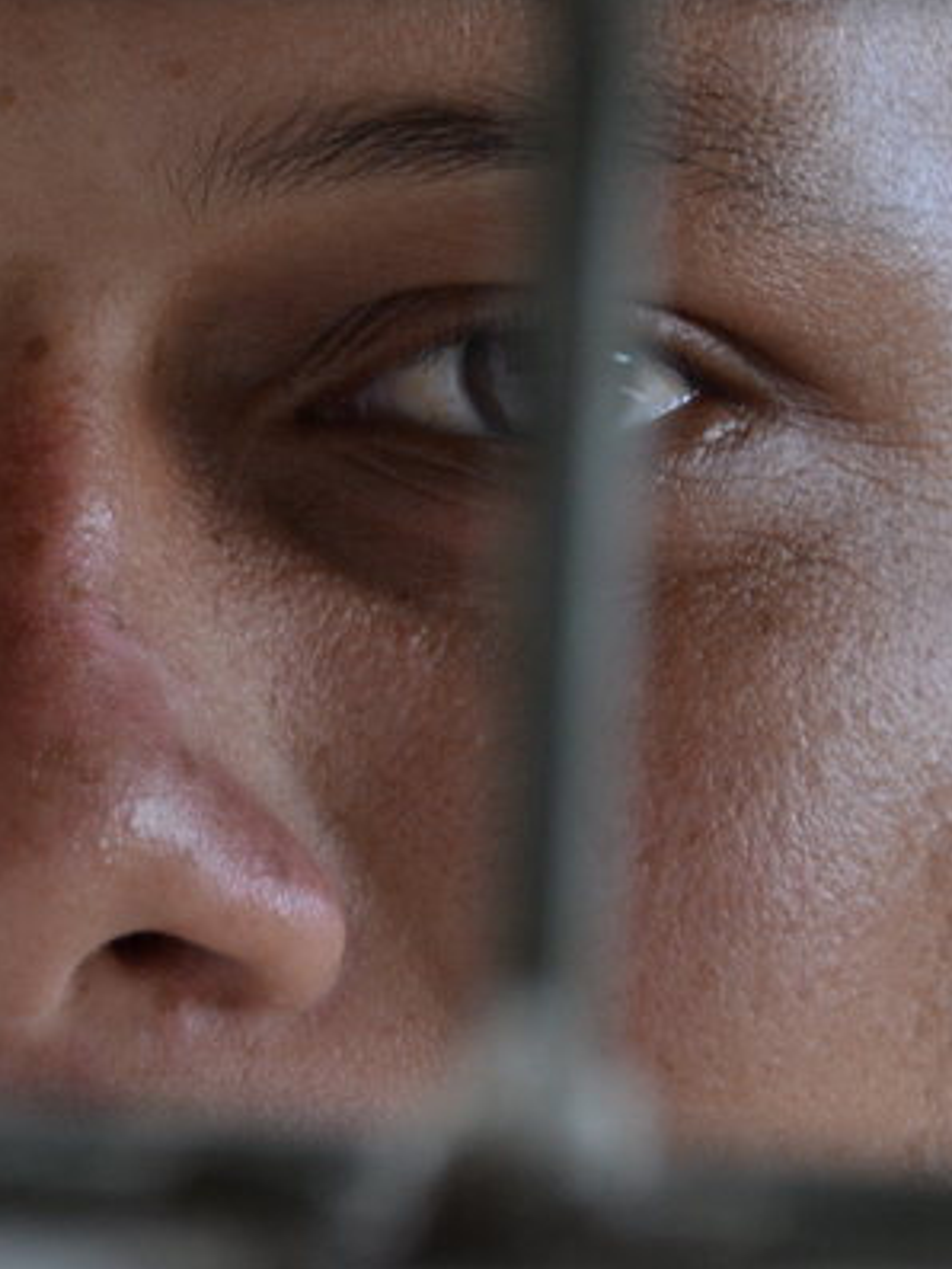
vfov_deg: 10.6
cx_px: -64
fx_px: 6817
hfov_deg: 7.9
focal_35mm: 186
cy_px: 420
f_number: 5.6
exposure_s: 1/60
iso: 450
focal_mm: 50
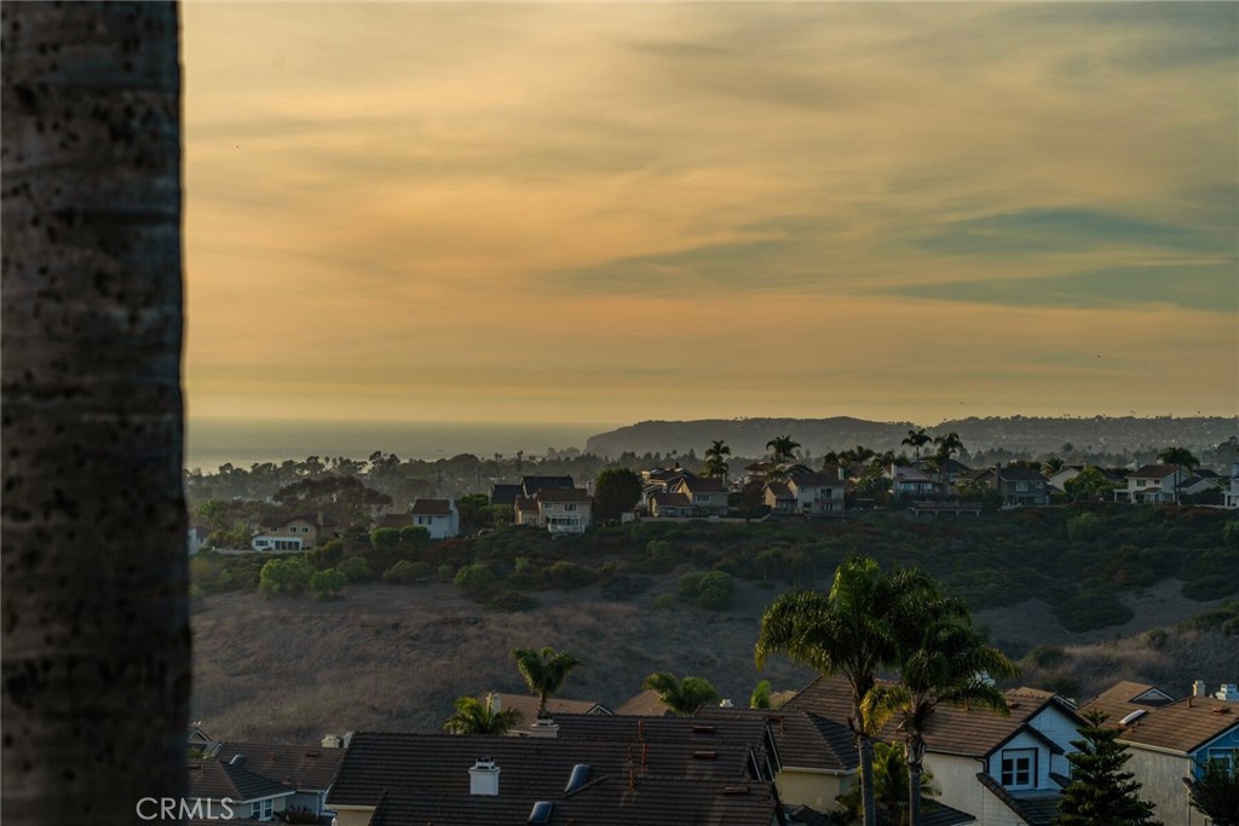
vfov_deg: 13.0
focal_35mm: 105
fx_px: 3614
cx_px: 620
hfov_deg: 19.5
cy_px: 413
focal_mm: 105
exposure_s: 1/500
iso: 100
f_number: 7.1
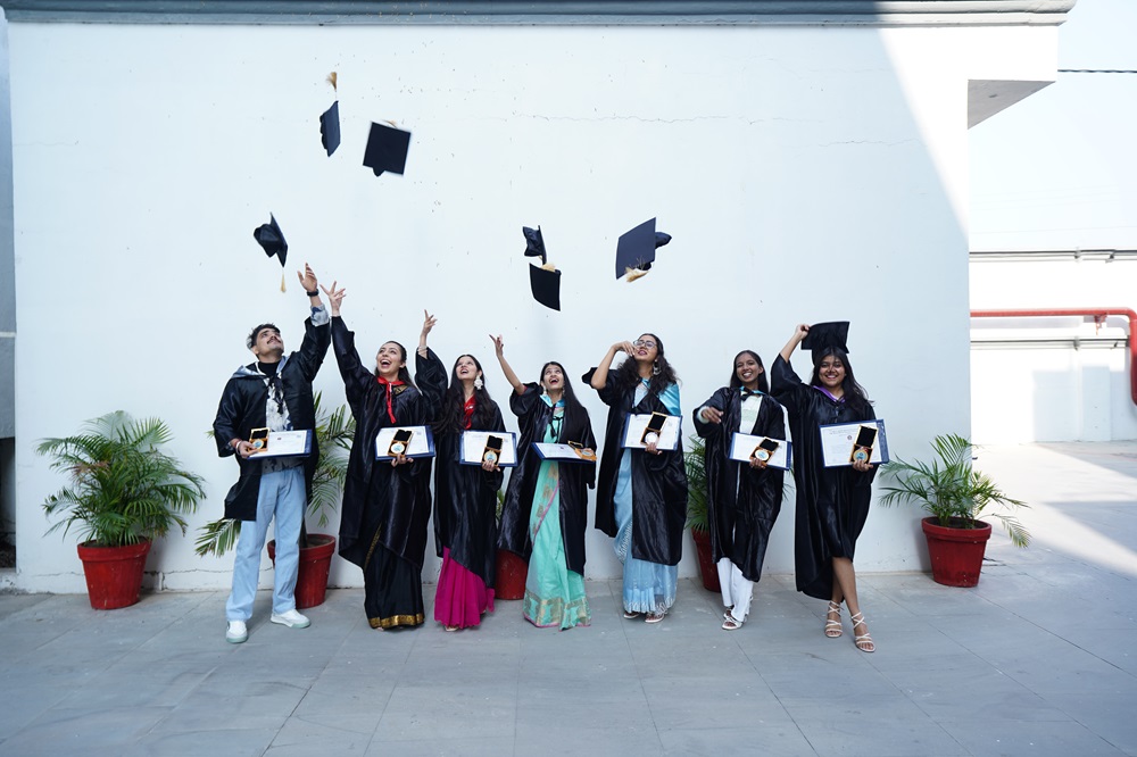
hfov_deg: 69.4
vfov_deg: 49.5
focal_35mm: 26
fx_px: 821
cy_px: 378
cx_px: 568
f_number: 3.5
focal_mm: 26
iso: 100
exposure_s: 1/200
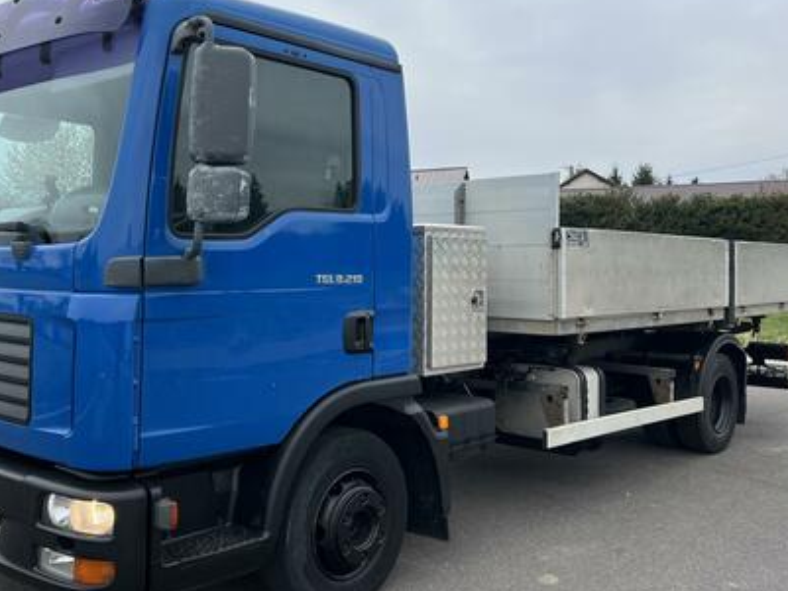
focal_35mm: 37
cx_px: 364
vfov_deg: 38.6
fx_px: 843
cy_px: 267
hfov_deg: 50.1
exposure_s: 1/2404
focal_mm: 5.7
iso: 50
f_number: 1.5
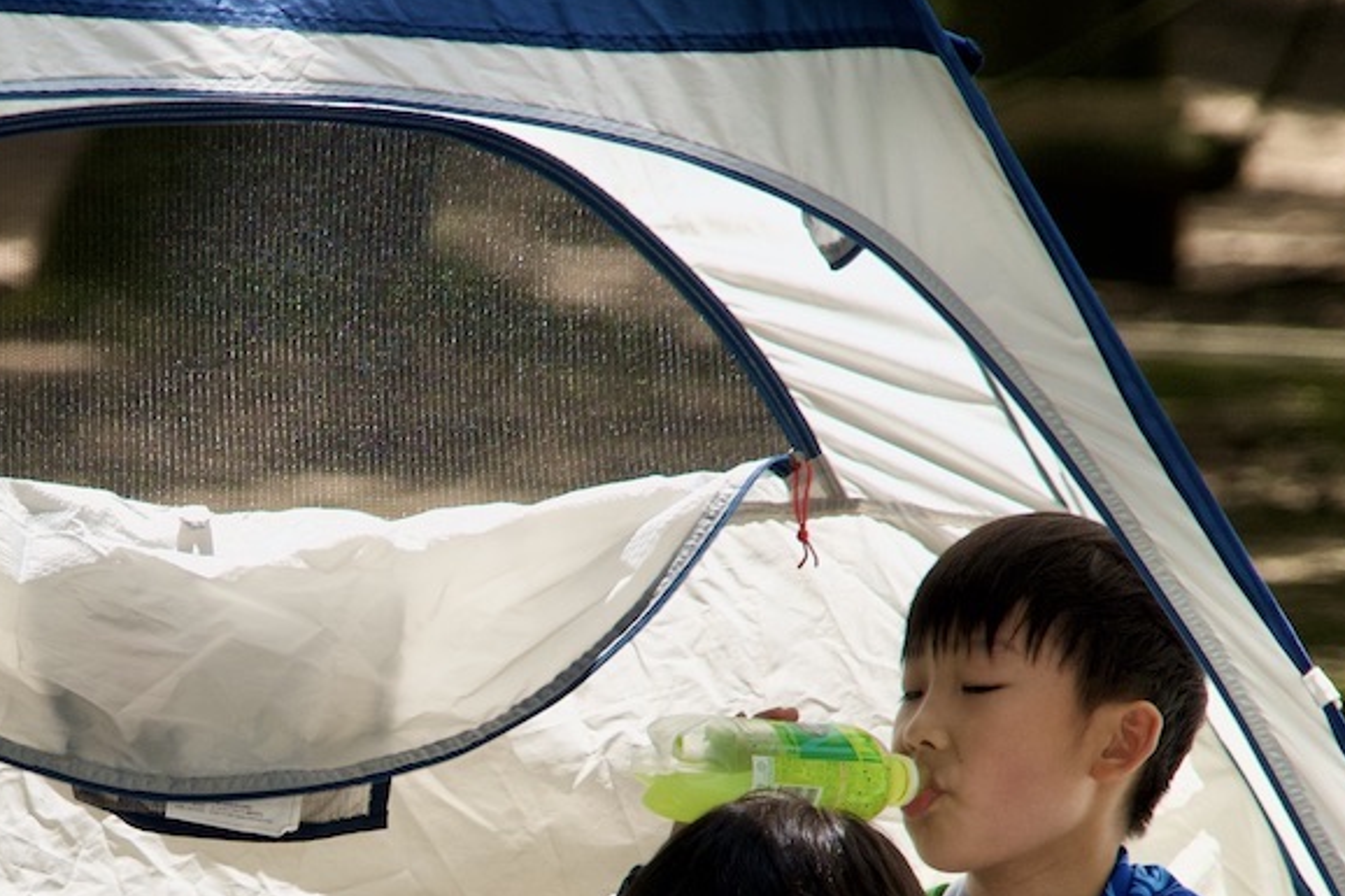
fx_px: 19496
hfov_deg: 3.9
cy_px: 835
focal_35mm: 522
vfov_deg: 2.6
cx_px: 296
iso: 400
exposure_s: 1/1000
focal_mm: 201
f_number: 6.3
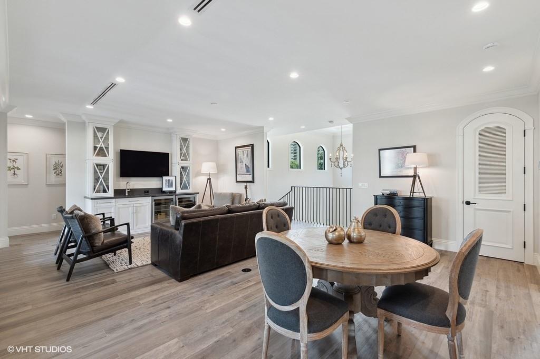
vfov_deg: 73.7
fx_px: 240
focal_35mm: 16
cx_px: 270
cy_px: 180
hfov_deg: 96.8
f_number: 8
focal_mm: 16
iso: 250
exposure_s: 1/20
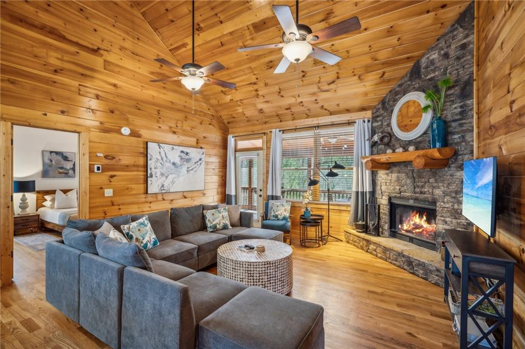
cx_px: 262
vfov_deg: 73.7
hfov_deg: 96.8
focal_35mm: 16
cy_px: 174
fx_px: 233
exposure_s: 1/10
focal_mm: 16
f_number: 5.6
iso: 400
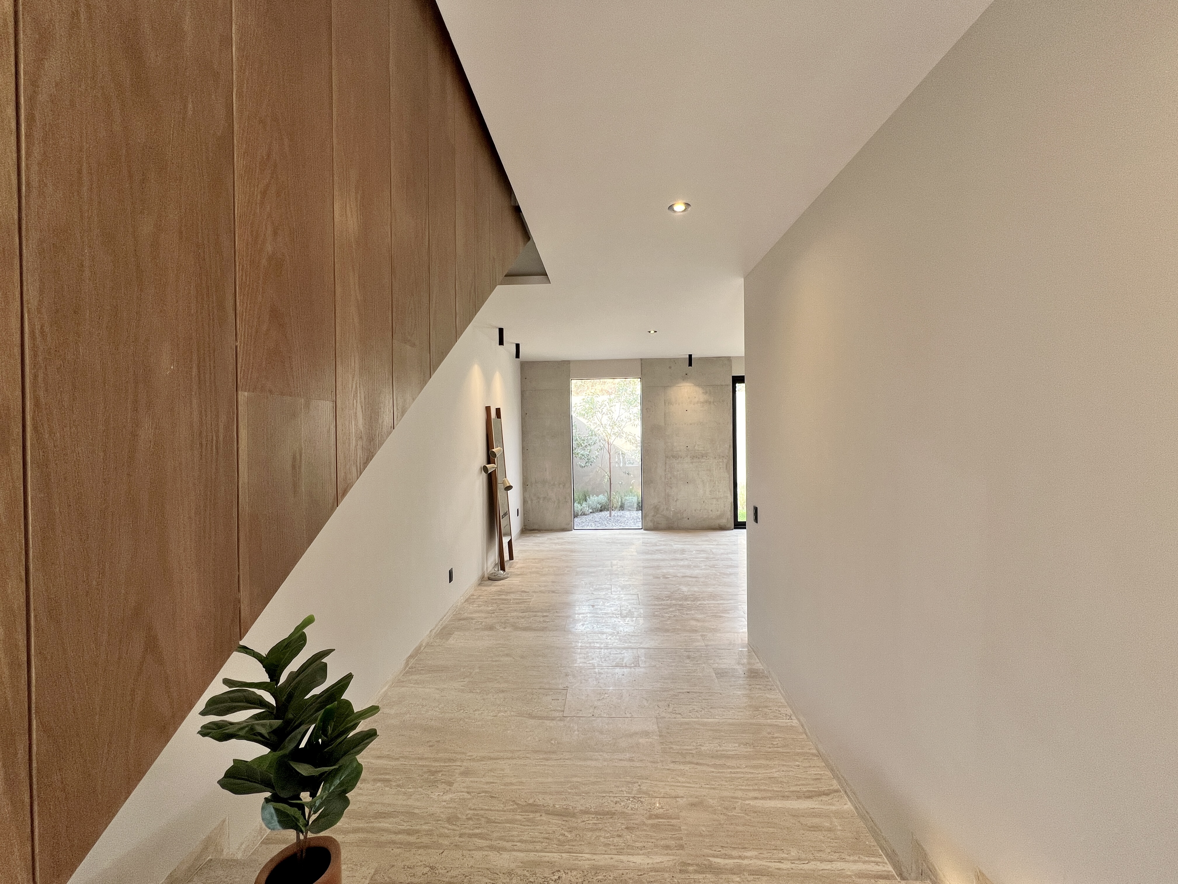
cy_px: 442
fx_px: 442
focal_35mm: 13
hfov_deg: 106.2
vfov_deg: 89.9
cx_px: 589
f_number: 1.8
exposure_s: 1/99
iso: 64
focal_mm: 1.57
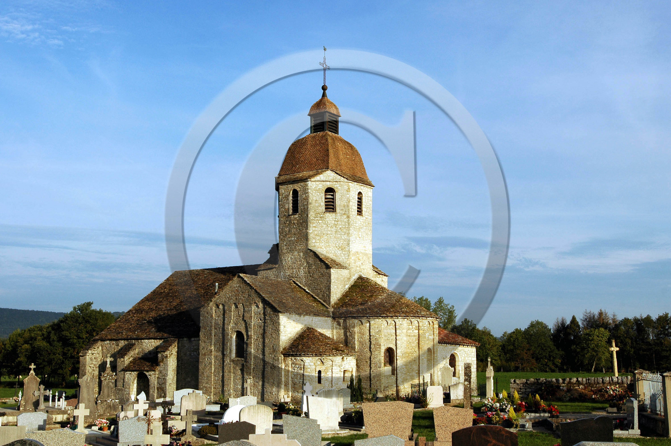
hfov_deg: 46.4
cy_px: 223
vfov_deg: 31.8
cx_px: 336
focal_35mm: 42
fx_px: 782
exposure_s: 1/320
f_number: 9
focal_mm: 28
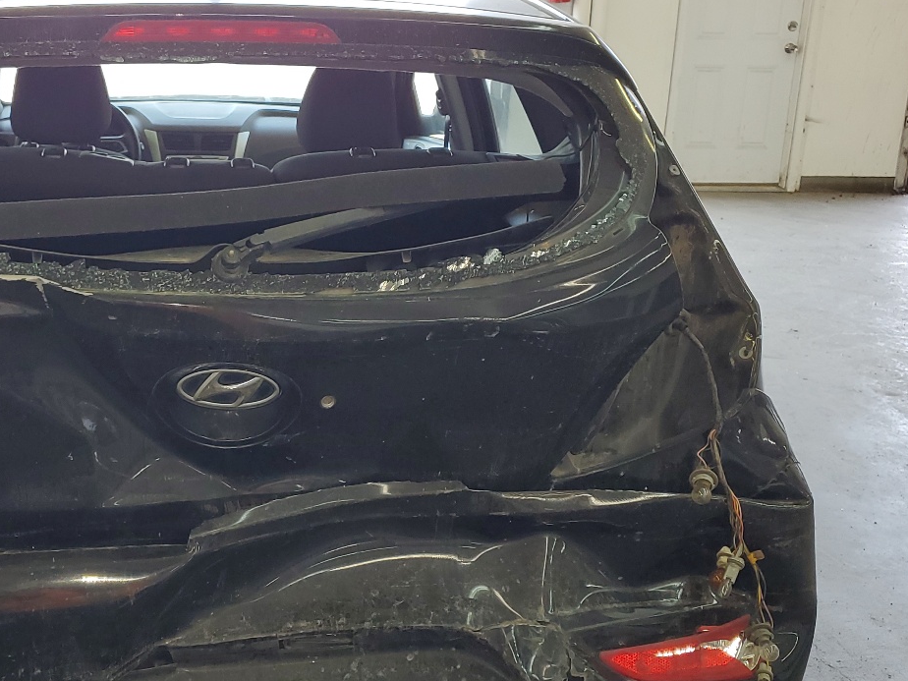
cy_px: 374
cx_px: 242
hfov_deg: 41.0
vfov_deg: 32.2
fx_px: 1180
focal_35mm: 45
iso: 59
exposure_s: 1/120
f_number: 1.5
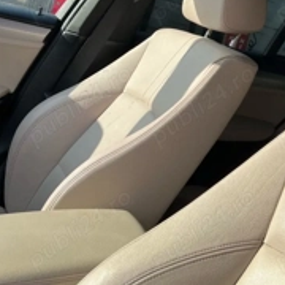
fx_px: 475
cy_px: 2
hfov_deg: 32.3
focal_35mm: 51
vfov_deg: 31.0
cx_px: 234
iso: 50
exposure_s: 1/799
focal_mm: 5.1
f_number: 1.6
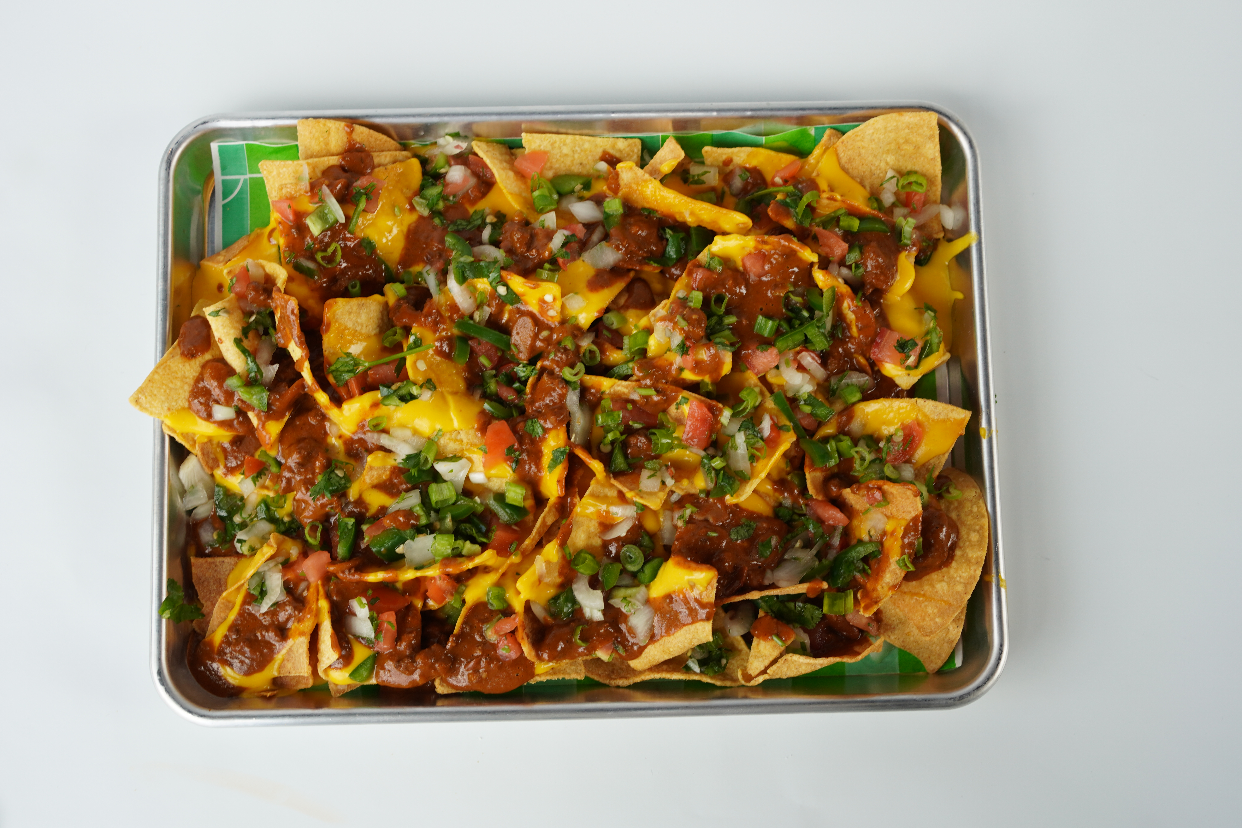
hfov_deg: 37.9
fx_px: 1811
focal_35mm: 52
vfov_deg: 25.8
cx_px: 621
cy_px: 414
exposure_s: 1/40
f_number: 5.6
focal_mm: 35
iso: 160
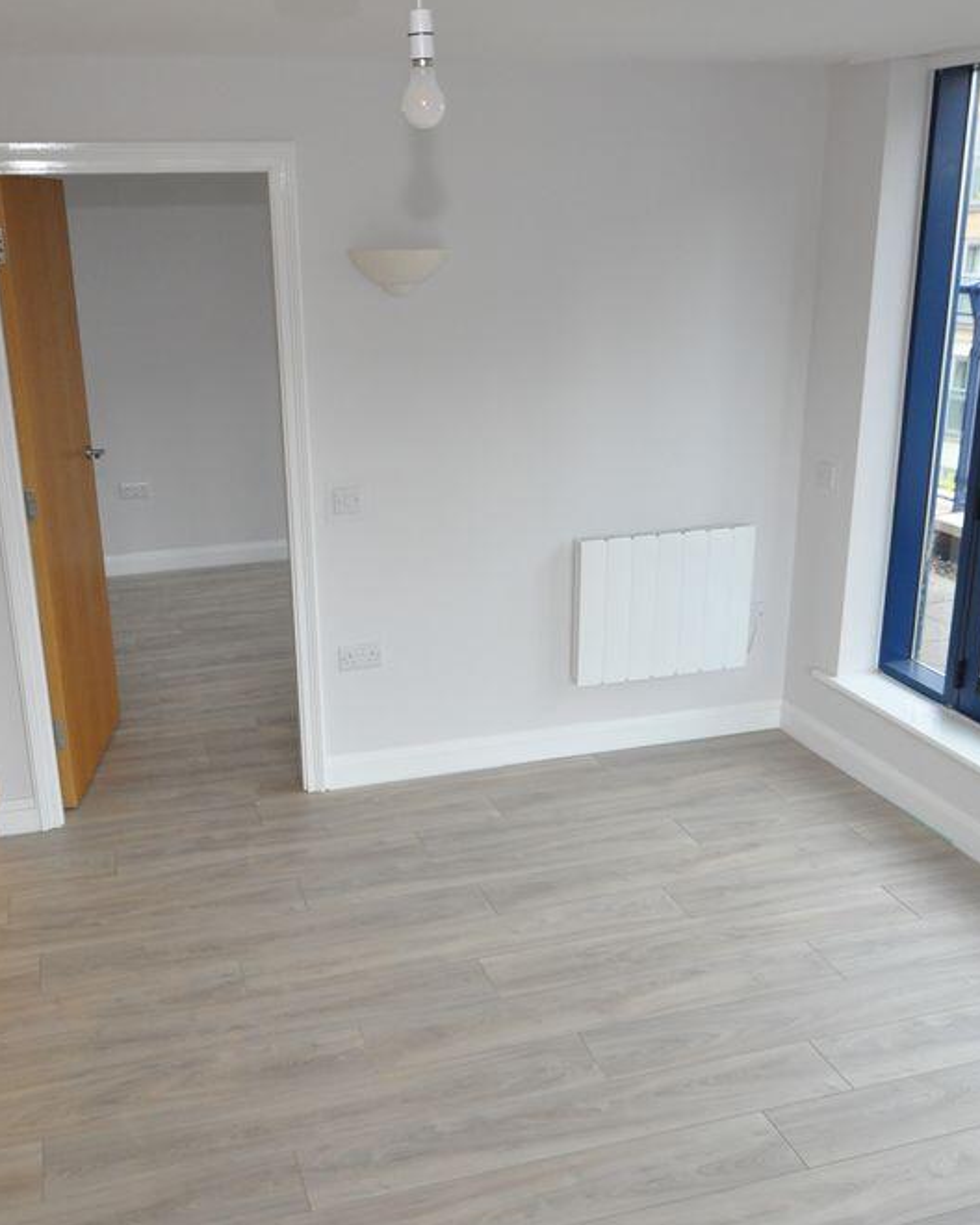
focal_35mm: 33
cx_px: 438
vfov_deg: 54.6
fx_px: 1187
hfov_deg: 44.8
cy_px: 624
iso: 800
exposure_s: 1/60
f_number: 4
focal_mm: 15
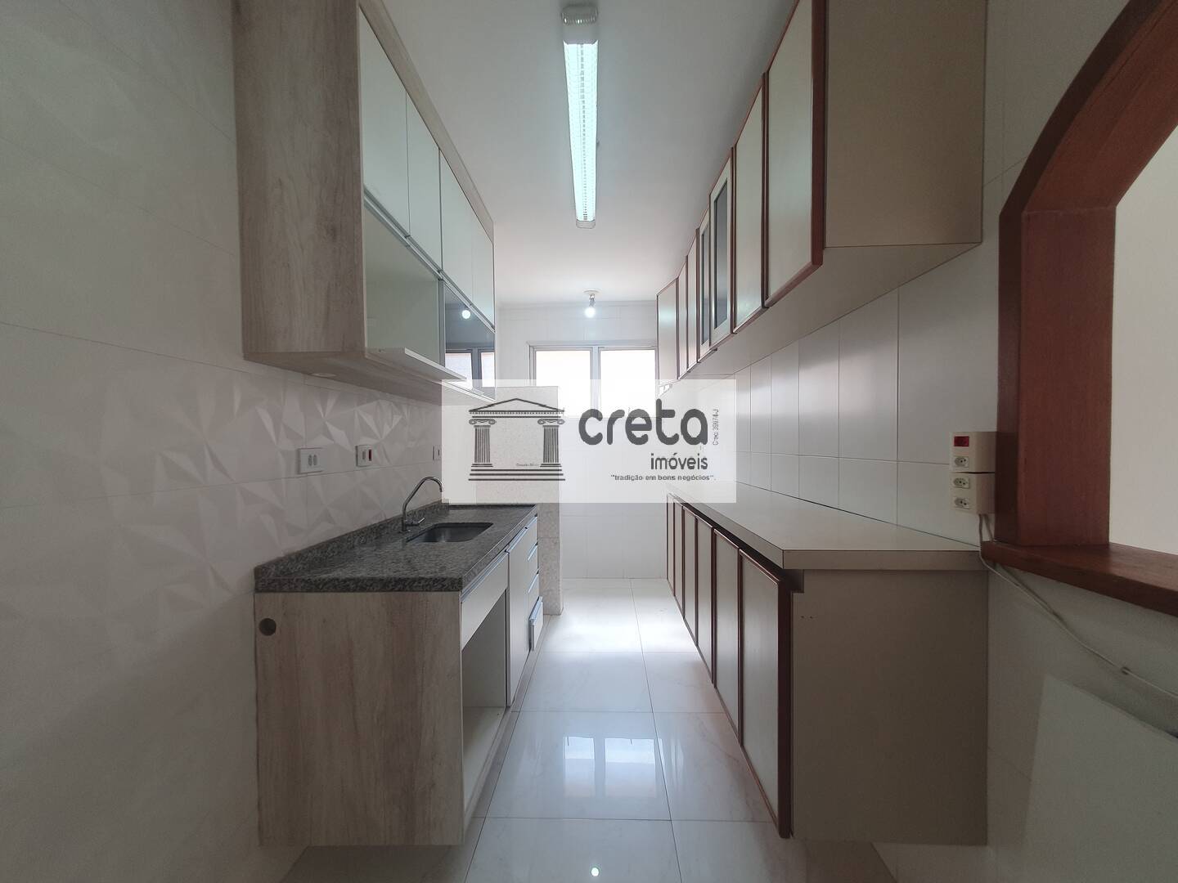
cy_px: 442
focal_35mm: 13
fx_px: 442
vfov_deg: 89.9
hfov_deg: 106.2
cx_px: 589
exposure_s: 1/120
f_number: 2.2
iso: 50
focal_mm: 1.8
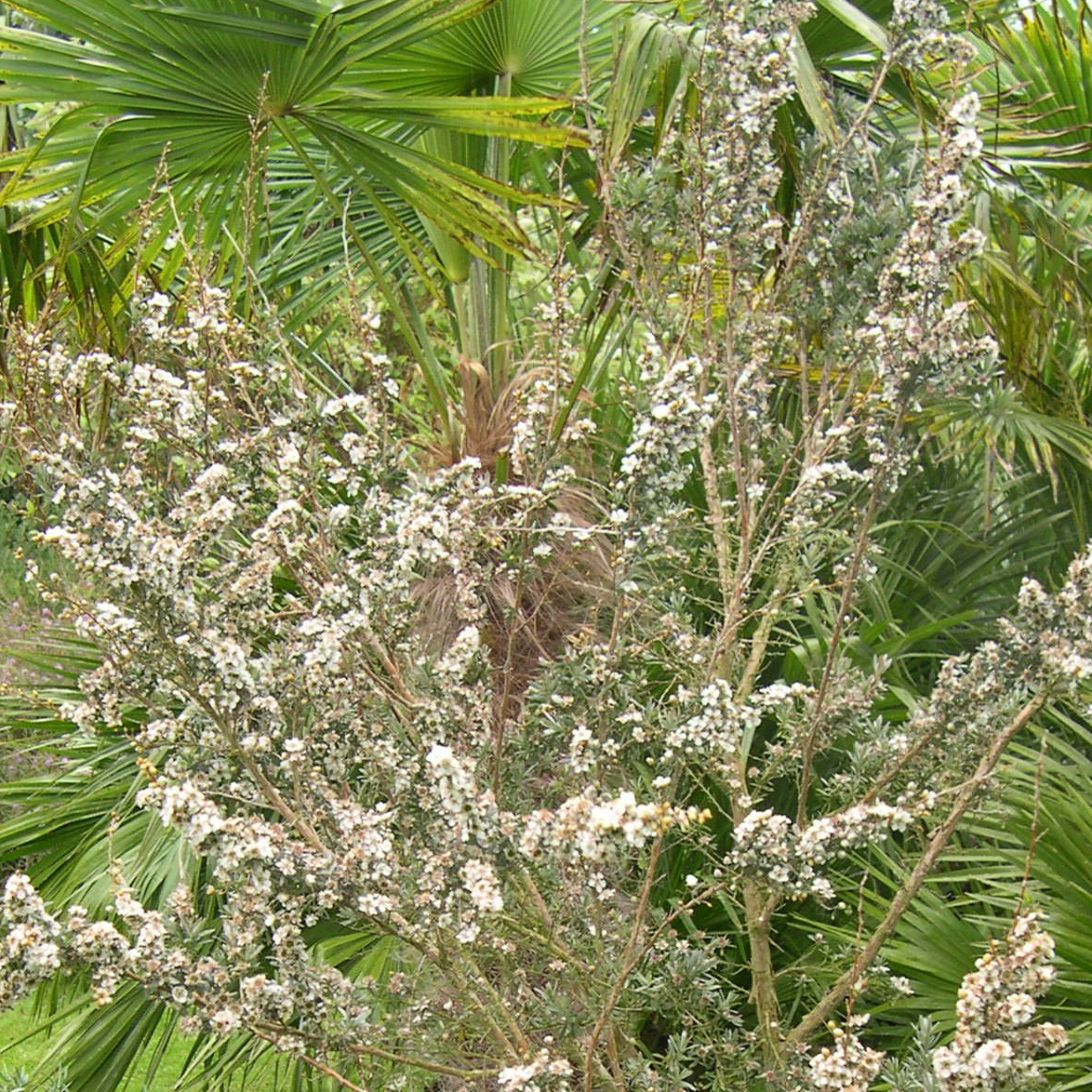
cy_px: 1006
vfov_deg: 25.6
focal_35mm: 65
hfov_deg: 26.5
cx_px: 566
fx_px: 2320
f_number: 2.8
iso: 100
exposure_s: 1/149
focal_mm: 8
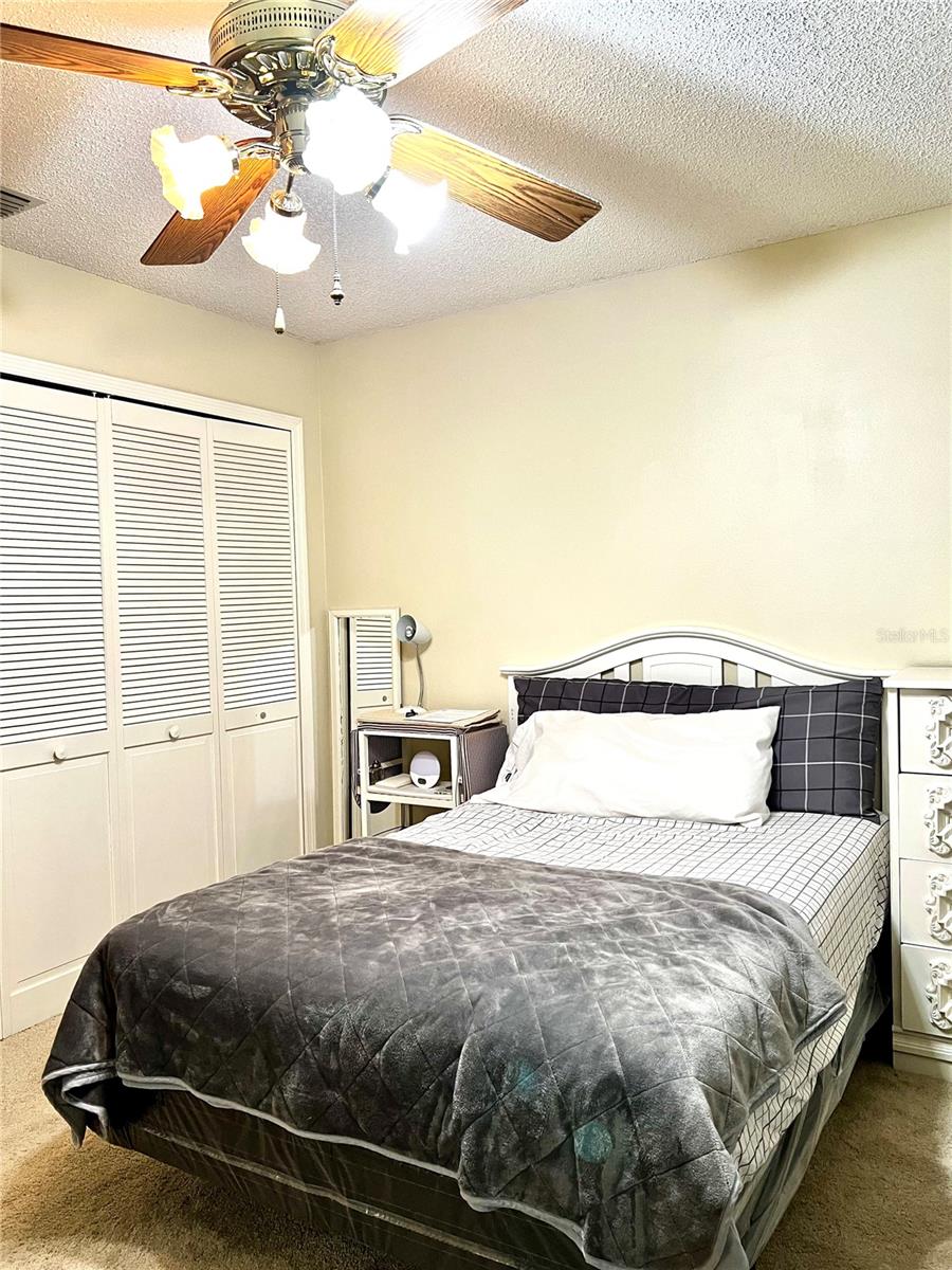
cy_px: 635
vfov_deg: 67.3
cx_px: 476
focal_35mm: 26
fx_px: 953
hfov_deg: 53.1
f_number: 1.5
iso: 125
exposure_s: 1/60
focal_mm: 5.7
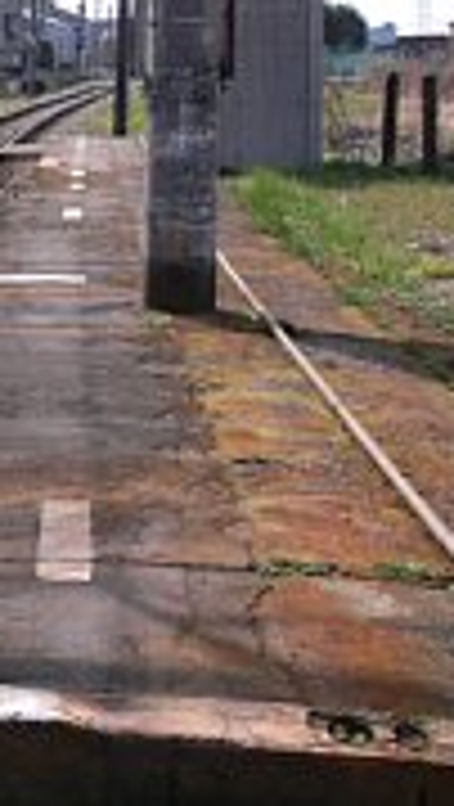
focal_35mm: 85
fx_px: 1815
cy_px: 230
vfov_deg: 24.8
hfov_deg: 12.6
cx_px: -432
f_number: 5.6
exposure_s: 1/250
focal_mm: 7.4
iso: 80
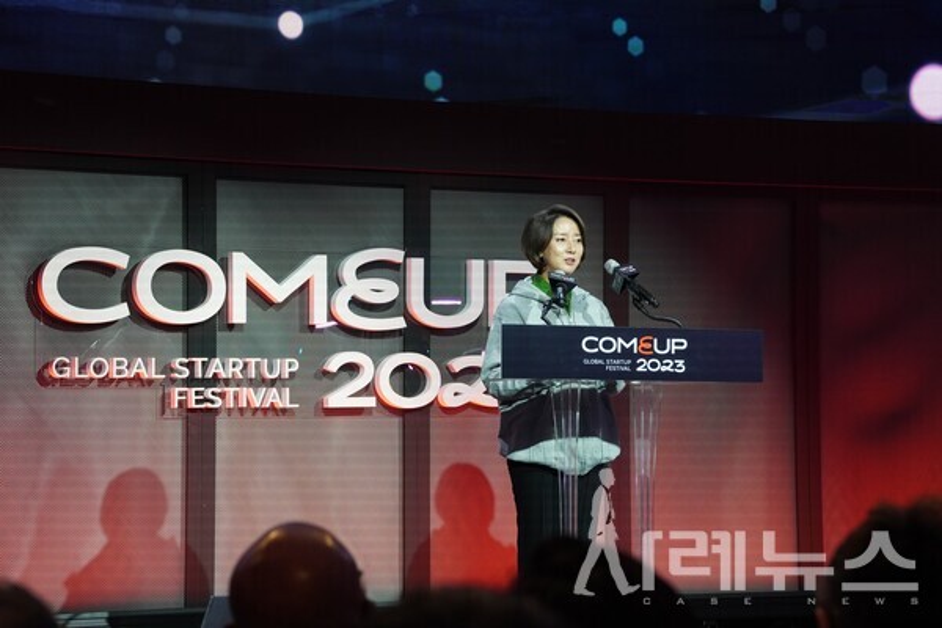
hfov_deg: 19.5
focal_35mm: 105
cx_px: 471
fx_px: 2747
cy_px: 314
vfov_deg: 13.0
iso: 1000
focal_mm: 70
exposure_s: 1/125
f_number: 5
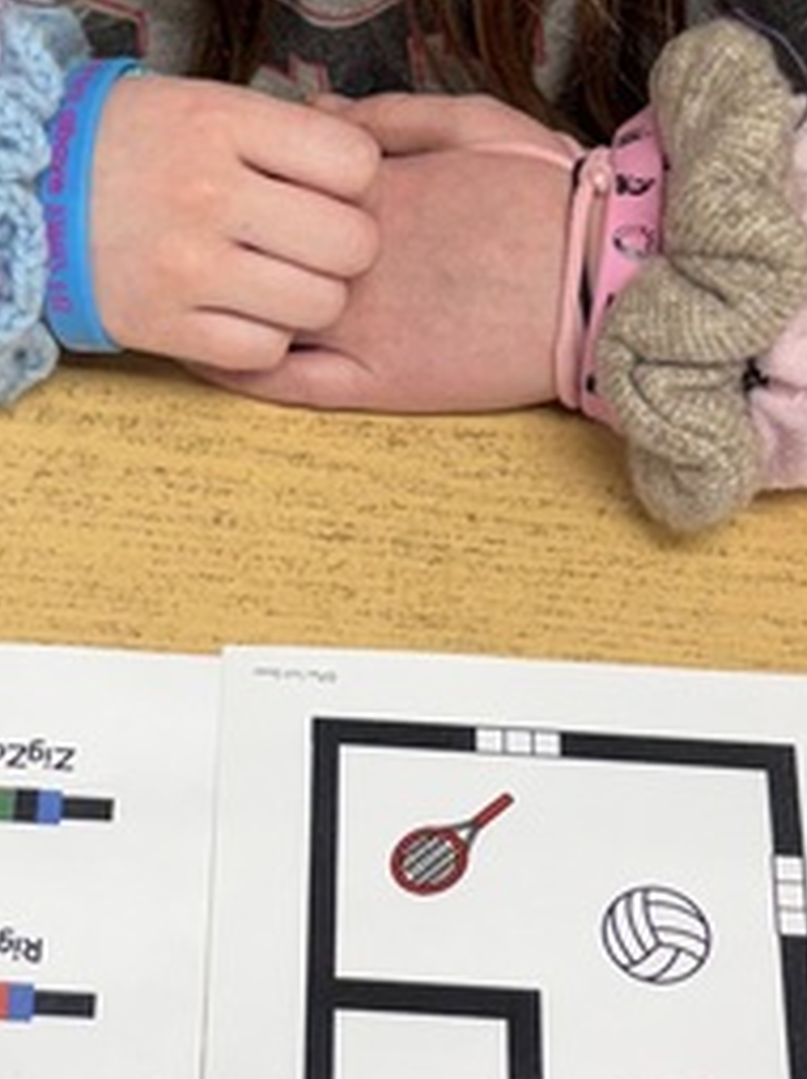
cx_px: 238
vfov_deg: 18.6
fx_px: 3269
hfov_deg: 14.0
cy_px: 289
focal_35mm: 105
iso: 125
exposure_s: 1/120
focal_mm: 5.96
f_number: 1.6
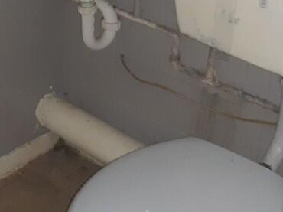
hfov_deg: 25.2
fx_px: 588
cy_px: 8
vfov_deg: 19.9
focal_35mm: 72
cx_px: -24
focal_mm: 3.92
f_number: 1.7
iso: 640
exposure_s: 1/17
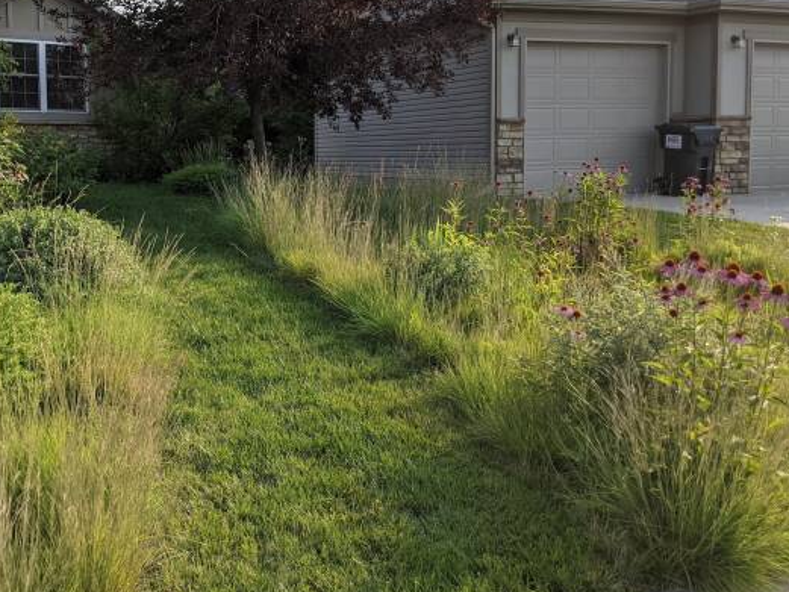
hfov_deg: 48.1
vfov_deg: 37.4
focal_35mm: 38
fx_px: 866
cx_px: 258
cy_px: 201
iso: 47
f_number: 1.8
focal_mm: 4.44
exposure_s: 1/3356
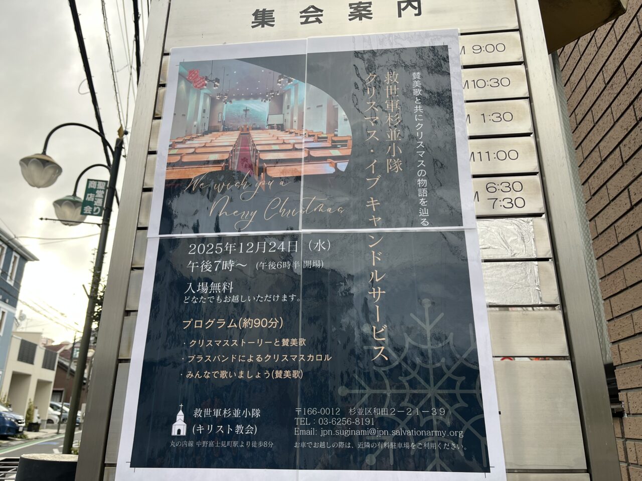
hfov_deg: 67.3
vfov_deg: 53.1
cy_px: 240
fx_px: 482
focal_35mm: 26
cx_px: 321
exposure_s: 1/202
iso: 40
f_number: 1.6
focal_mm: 5.1
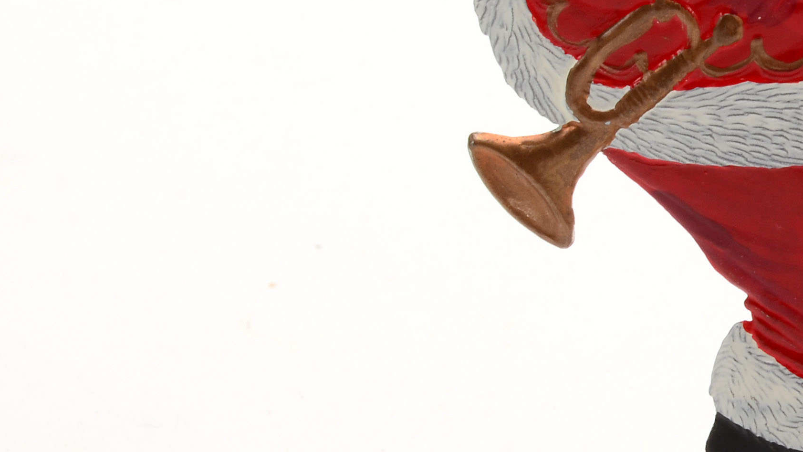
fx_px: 5377
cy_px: 70
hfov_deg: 8.4
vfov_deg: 4.8
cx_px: 1053
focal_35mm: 253
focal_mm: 55
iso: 100
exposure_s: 1/160
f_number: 25
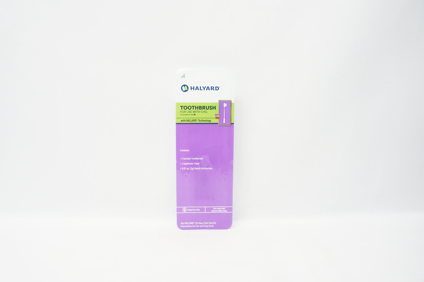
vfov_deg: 47.8
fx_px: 318
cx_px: 212
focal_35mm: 27
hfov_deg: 67.4
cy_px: 141
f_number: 3.5
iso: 400
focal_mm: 18
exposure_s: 1/80
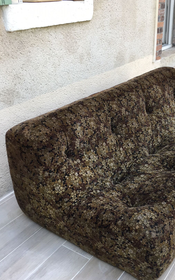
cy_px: 154
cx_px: 128
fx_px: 290
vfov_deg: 51.5
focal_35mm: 38
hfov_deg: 33.0
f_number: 2.2
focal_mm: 4.15
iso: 32
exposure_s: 1/100
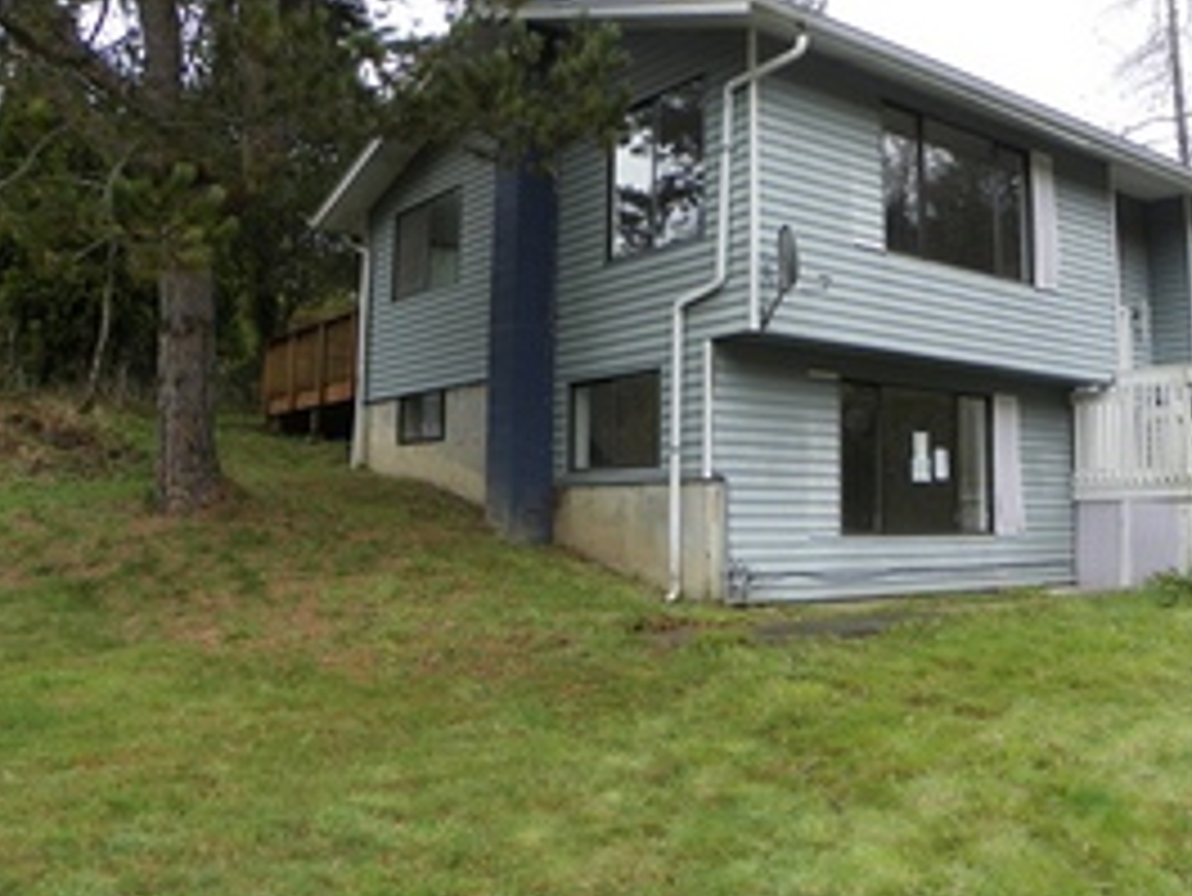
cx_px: 693
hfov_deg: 53.7
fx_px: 1171
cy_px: 387
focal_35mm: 34
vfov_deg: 41.7
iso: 64
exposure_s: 1/160
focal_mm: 4.6
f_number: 3.5
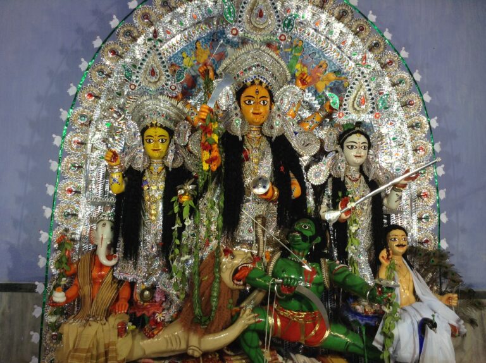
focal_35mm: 33
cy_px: 182
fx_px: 463
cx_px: 243
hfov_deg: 55.4
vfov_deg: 42.9
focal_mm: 3.3
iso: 40
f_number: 2.4
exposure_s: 1/100
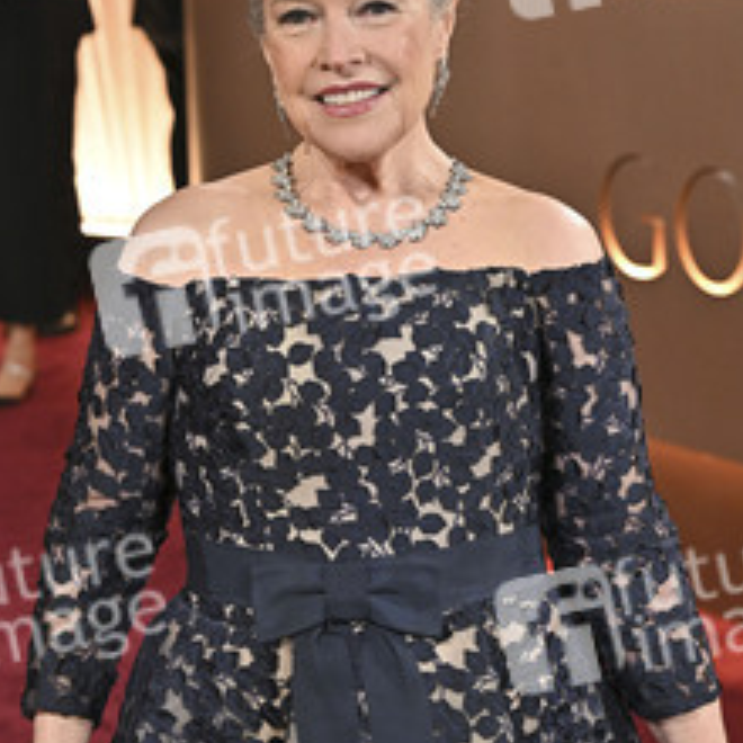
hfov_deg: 14.3
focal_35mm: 122
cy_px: 446
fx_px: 2963
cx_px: 361
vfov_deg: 14.3
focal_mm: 79
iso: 2500
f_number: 5.6
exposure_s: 1/320
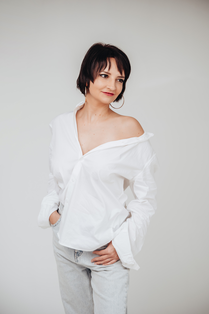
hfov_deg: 21.5
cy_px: 157
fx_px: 549
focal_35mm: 63
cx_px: 104
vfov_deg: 31.9
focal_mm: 63
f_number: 4
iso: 125
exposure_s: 1/200
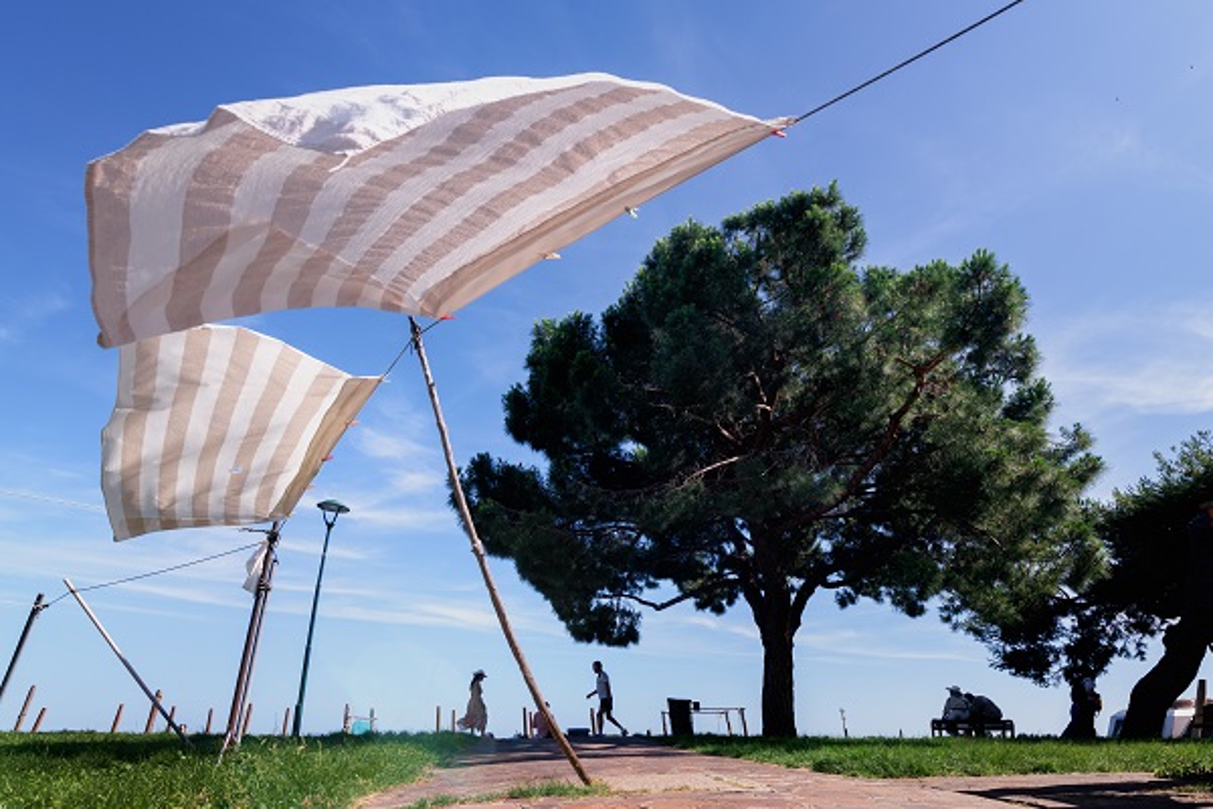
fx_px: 472
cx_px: 606
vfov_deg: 81.2
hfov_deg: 104.3
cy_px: 404
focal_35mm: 14
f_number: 6.3
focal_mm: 14
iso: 125
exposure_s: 1/400
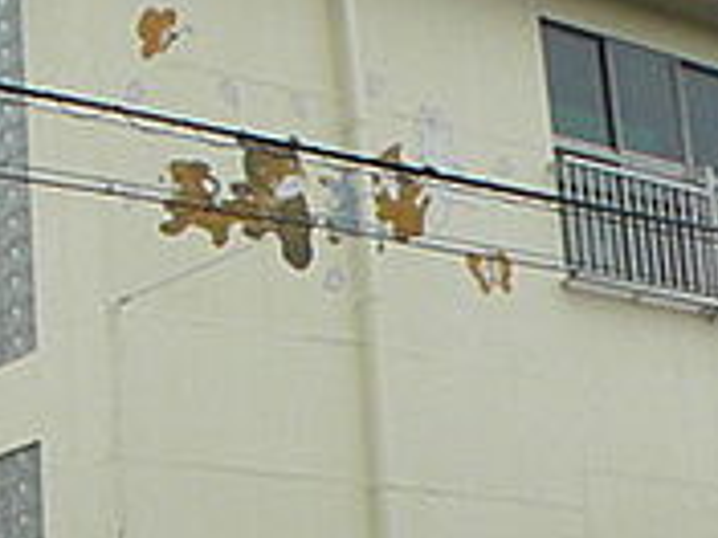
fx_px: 3215
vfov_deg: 9.5
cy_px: 609
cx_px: -339
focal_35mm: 155
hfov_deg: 12.2
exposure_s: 1/125
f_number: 8
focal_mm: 4.7
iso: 100
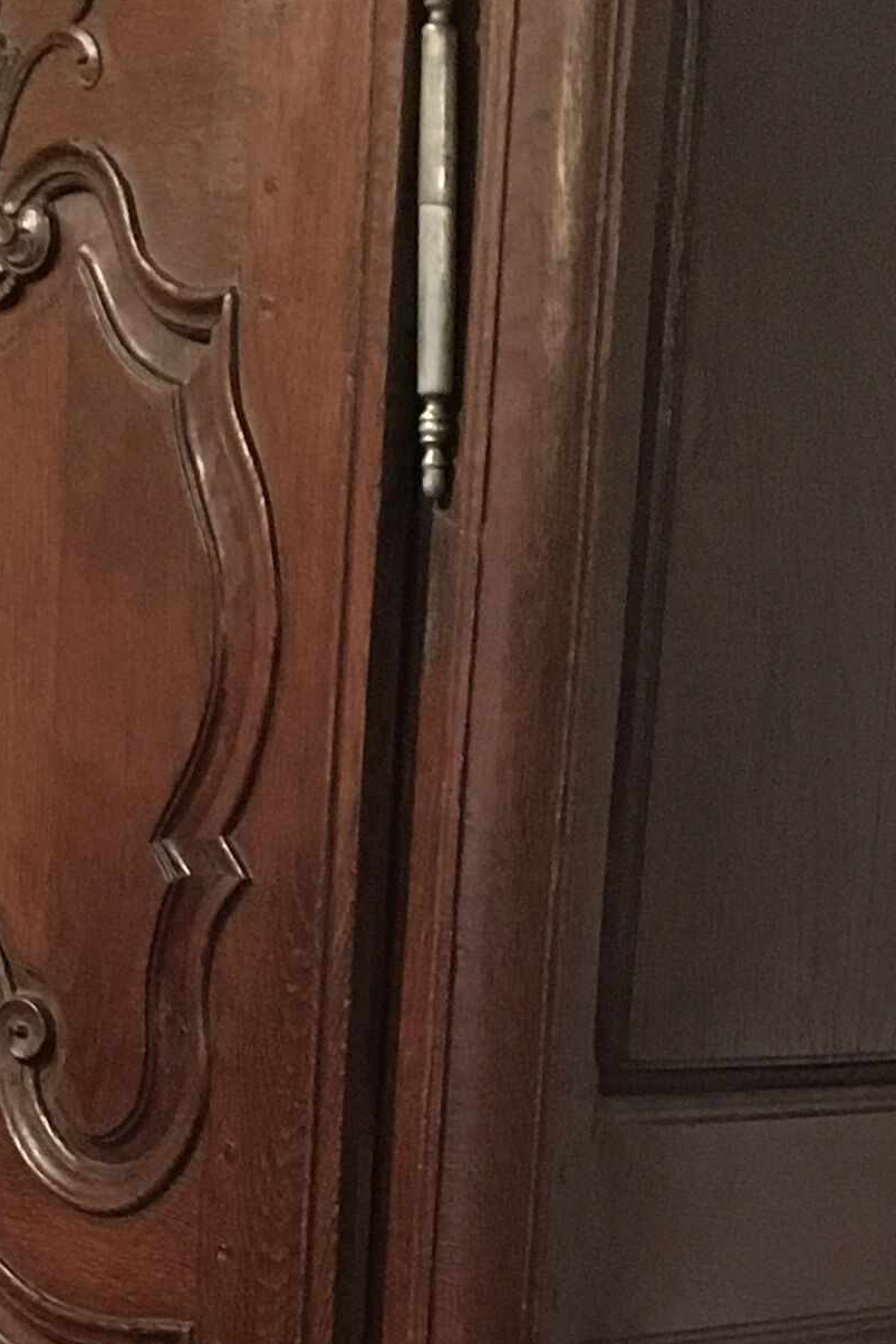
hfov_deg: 13.6
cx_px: 378
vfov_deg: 19.1
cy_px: 1591
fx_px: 3769
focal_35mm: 101
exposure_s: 1/17
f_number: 2.2
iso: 320
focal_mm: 4.15
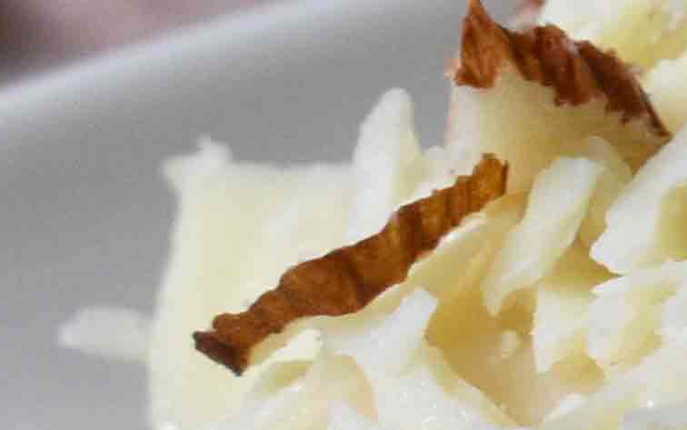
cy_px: -15
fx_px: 10451
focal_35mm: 558
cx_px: 1628
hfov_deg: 3.7
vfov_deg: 2.4
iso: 800
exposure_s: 1/160
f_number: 9
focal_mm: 46
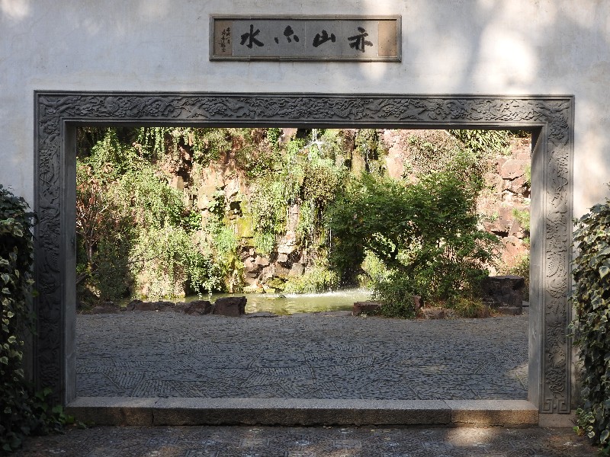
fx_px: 881
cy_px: 228
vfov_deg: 29.1
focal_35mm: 50
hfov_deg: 38.2
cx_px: 305
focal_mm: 9
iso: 100
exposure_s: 1/200
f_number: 4
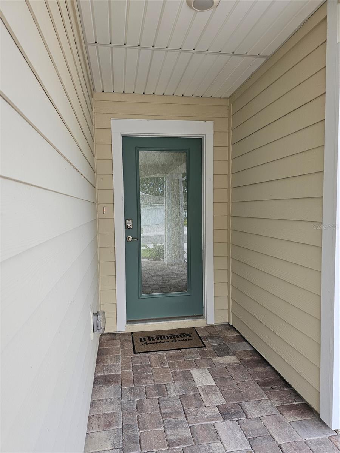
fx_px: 301
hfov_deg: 58.9
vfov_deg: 73.9
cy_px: 226
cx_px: 170
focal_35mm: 23
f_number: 1.7
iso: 40
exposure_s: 1/207
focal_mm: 6.3
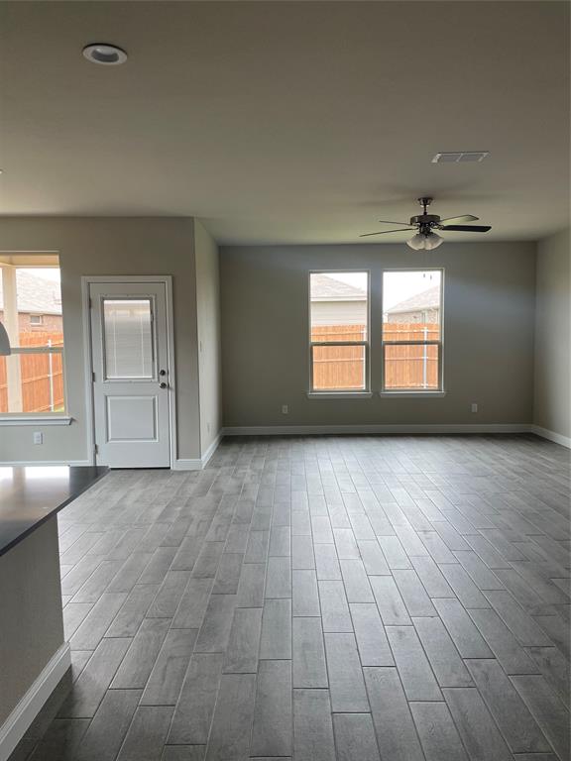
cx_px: 286
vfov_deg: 67.3
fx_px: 572
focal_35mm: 26
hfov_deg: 53.1
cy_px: 380
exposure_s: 1/120
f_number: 1.6
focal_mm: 4.2
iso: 80
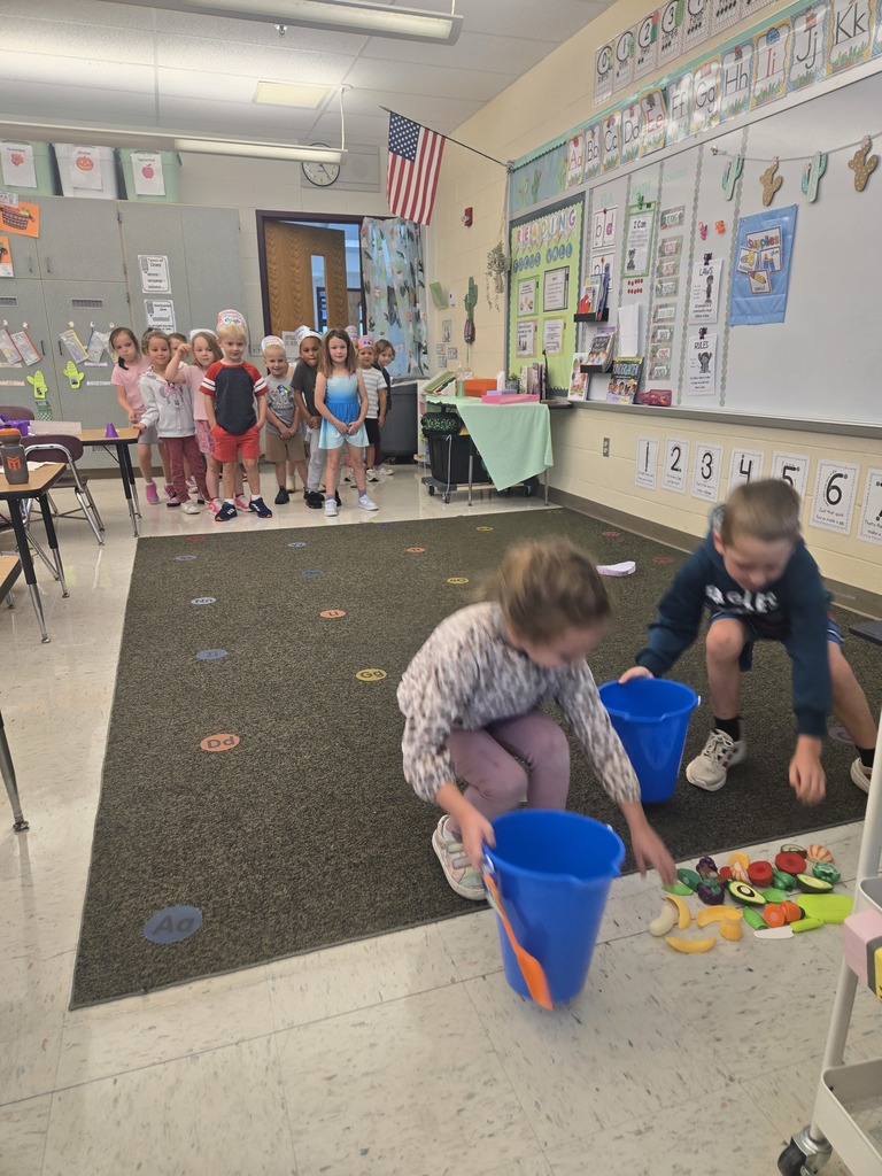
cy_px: 588
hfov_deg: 58.9
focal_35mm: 23
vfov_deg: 73.9
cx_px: 441
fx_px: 781
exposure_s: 1/58.1
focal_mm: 5.4
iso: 50
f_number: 1.8
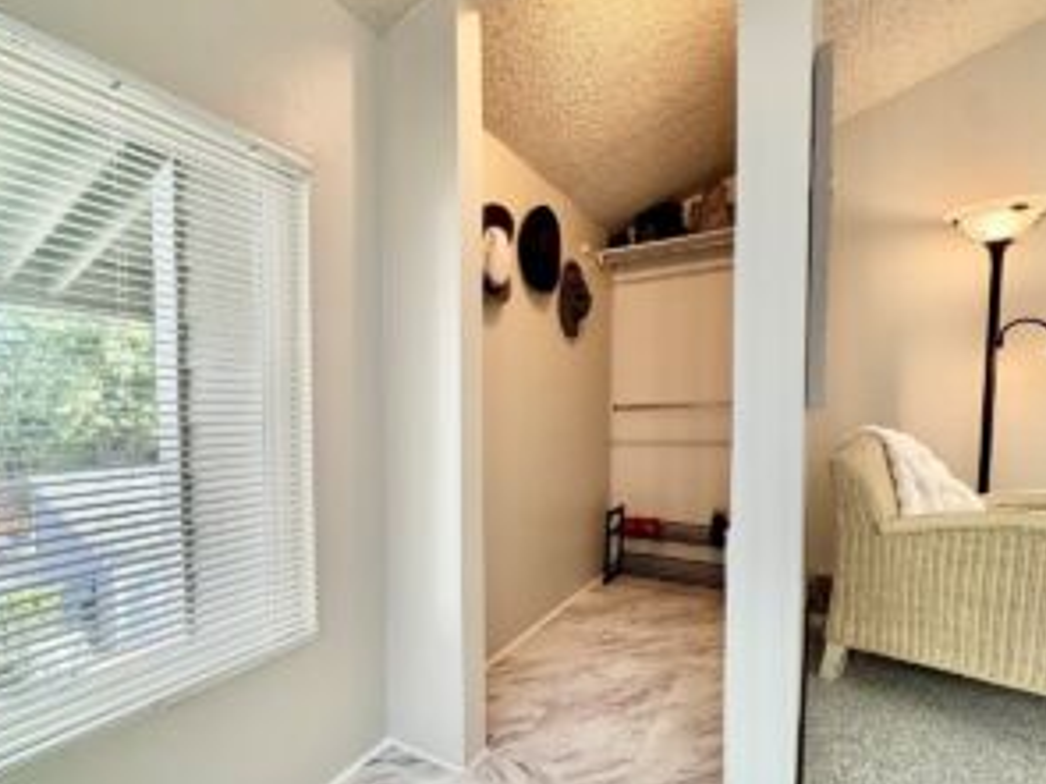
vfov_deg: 68.4
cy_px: 443
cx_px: 433
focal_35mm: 19
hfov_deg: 83.9
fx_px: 574
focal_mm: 2.22
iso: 250
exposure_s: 1/120
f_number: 2.2
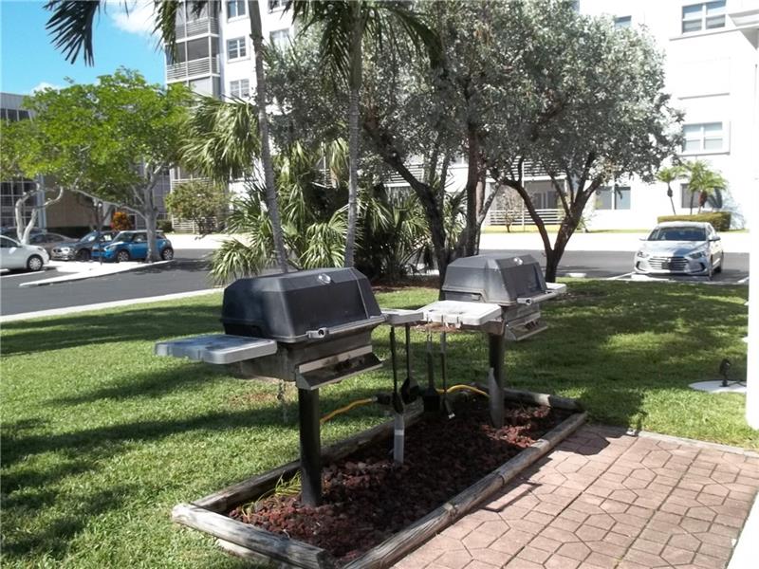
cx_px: 380
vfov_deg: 42.9
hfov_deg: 55.4
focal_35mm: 33
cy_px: 284
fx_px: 724
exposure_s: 1/100
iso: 64
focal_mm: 5.9
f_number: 8
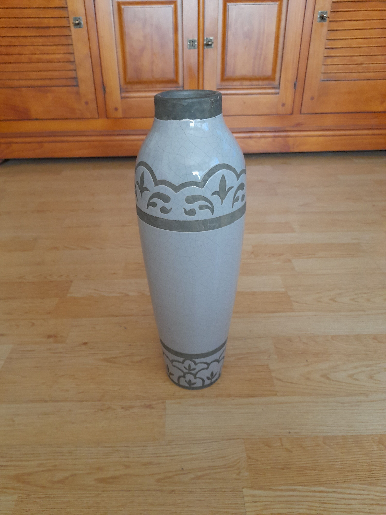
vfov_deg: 69.4
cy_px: 258
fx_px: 372
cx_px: 193
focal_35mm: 25
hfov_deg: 54.9
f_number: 2
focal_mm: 4.6
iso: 250
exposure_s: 1/50
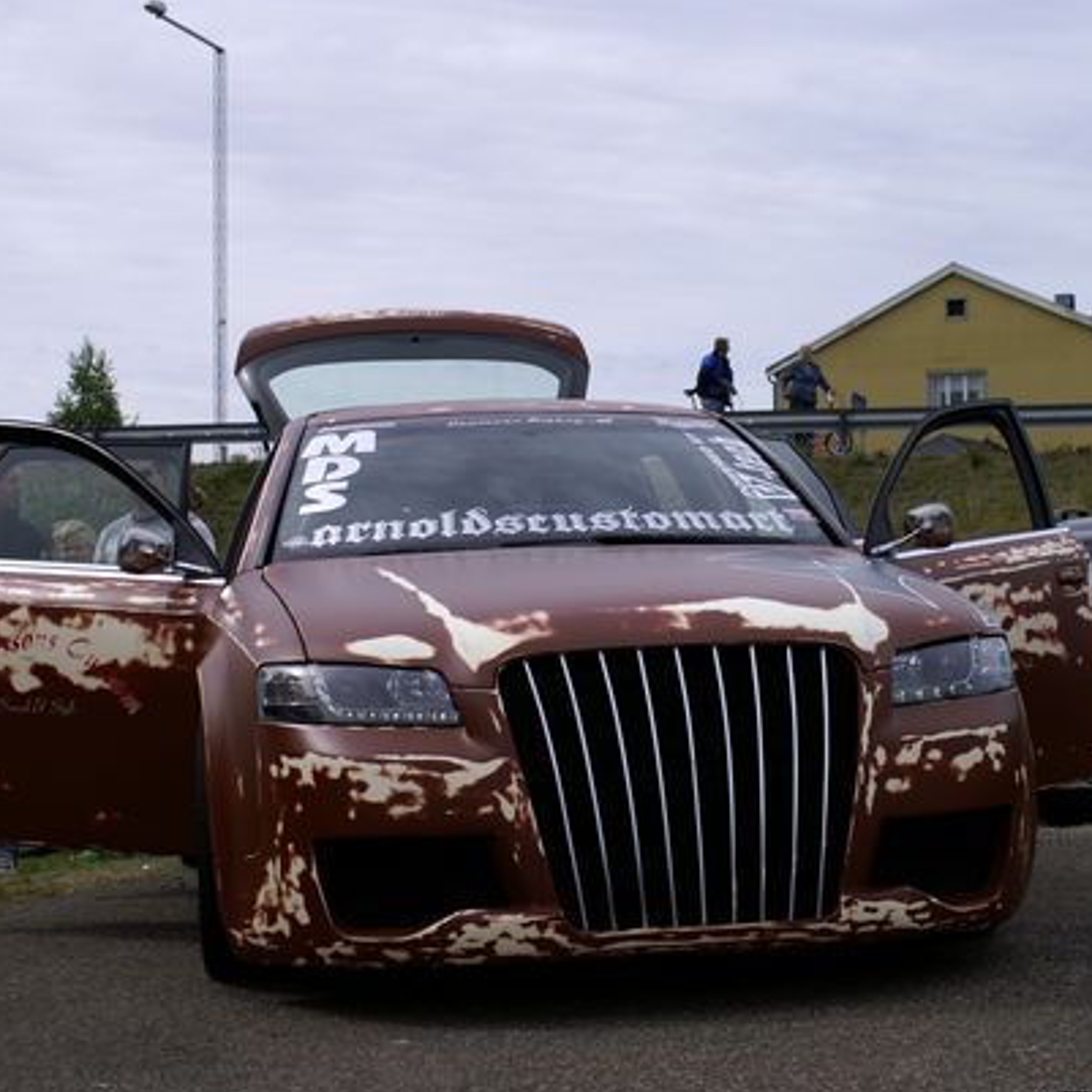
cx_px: 640
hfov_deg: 28.1
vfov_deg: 28.2
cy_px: 556
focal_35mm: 61
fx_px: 2177
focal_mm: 30
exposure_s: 1/1600
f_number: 5.6
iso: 200
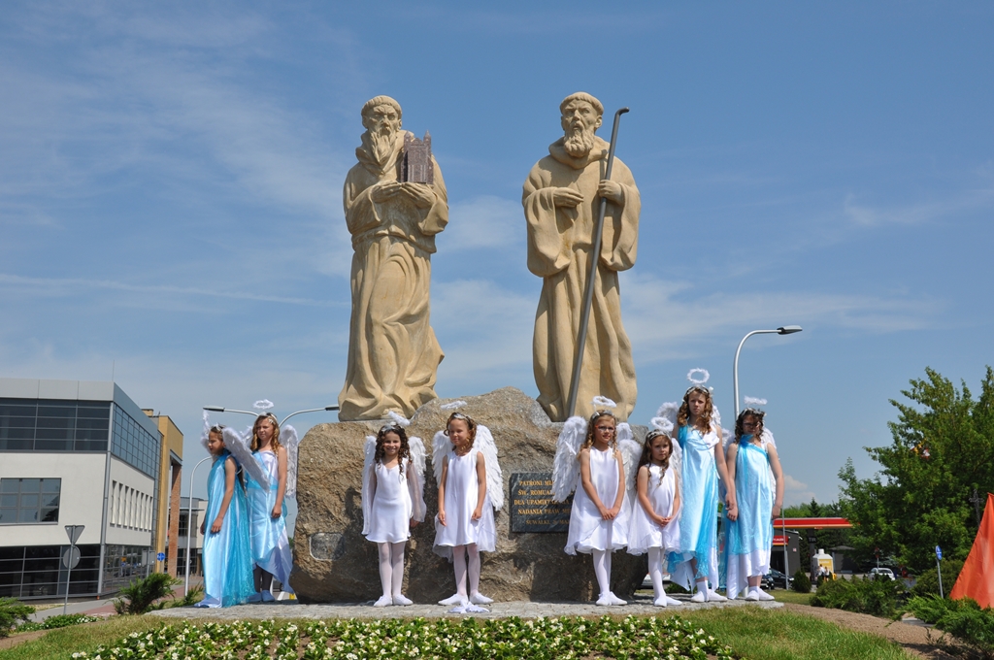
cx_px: 497
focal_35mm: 39
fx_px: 1075
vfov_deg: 34.1
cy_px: 330
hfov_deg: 49.6
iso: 200
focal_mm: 26
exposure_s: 1/400
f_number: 10
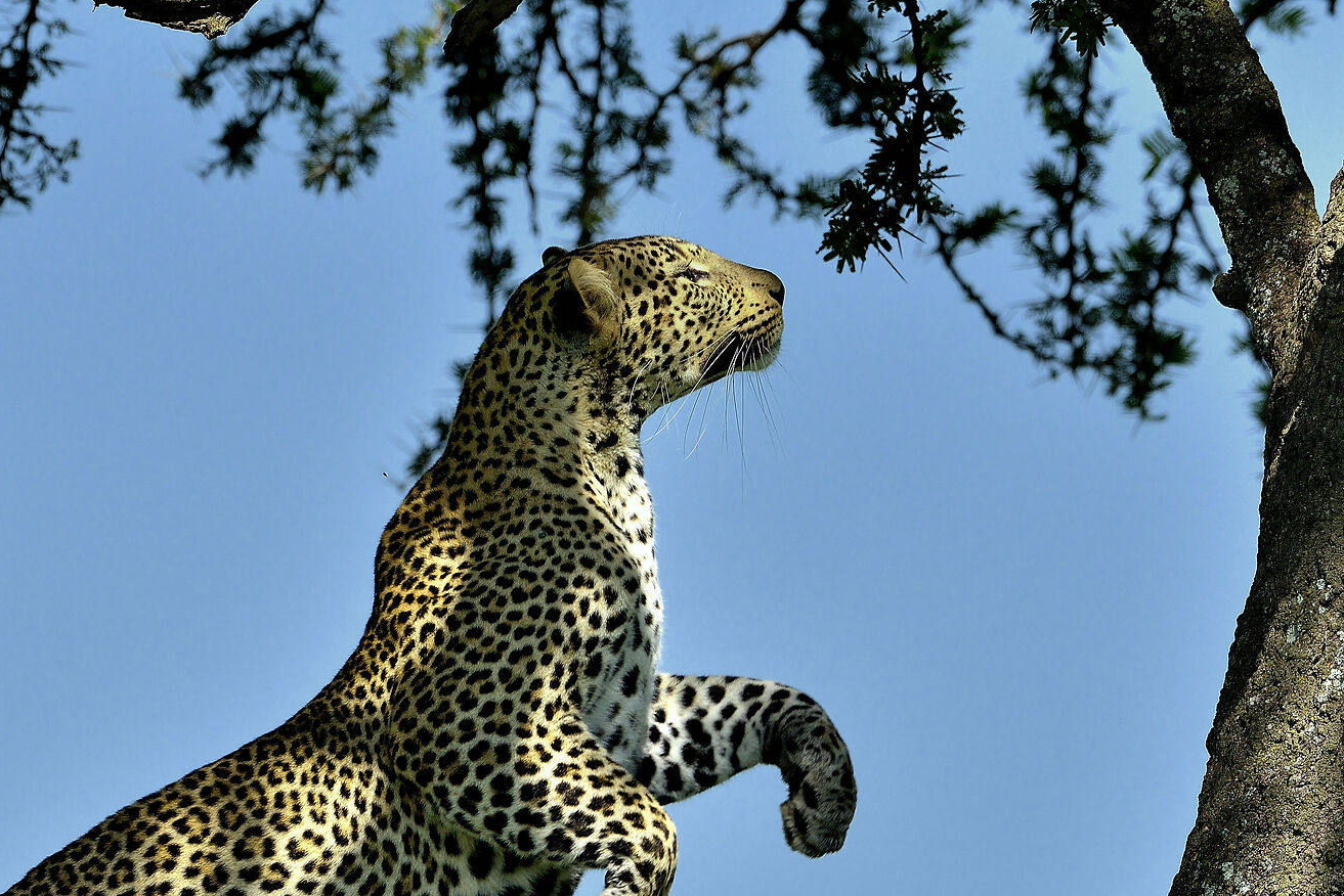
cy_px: 775
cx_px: 364
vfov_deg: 1.5
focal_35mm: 914
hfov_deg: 2.3
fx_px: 34128
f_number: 8
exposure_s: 1/2500
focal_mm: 500
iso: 400
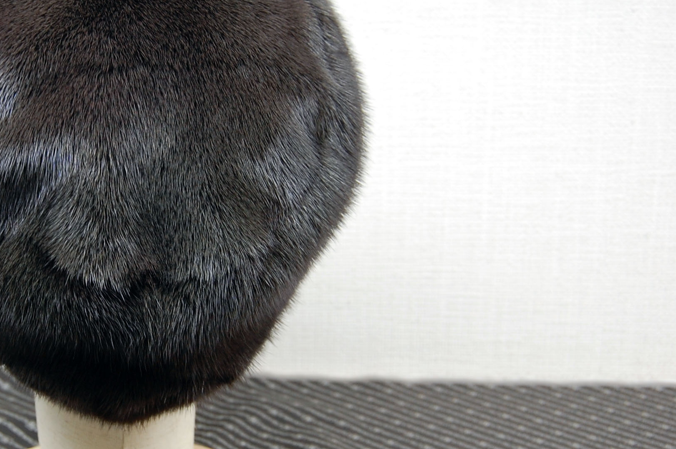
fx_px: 1463
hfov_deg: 25.5
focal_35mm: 78
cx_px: 123
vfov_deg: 17.5
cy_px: 245
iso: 400
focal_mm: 28
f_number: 4.5
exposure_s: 1/80
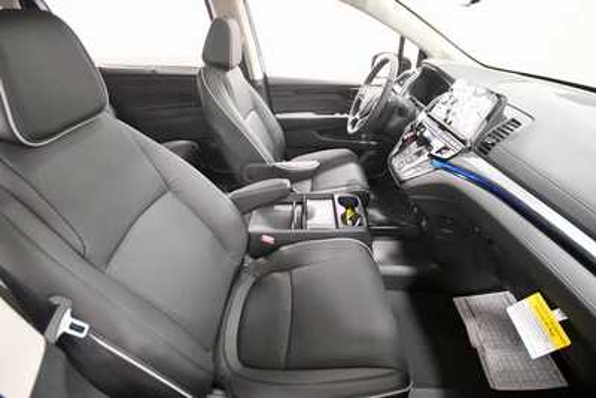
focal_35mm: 18
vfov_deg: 67.4
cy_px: 199
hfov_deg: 90.0
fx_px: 298
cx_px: 298
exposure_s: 1/80
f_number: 4.5
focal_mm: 12
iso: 3200
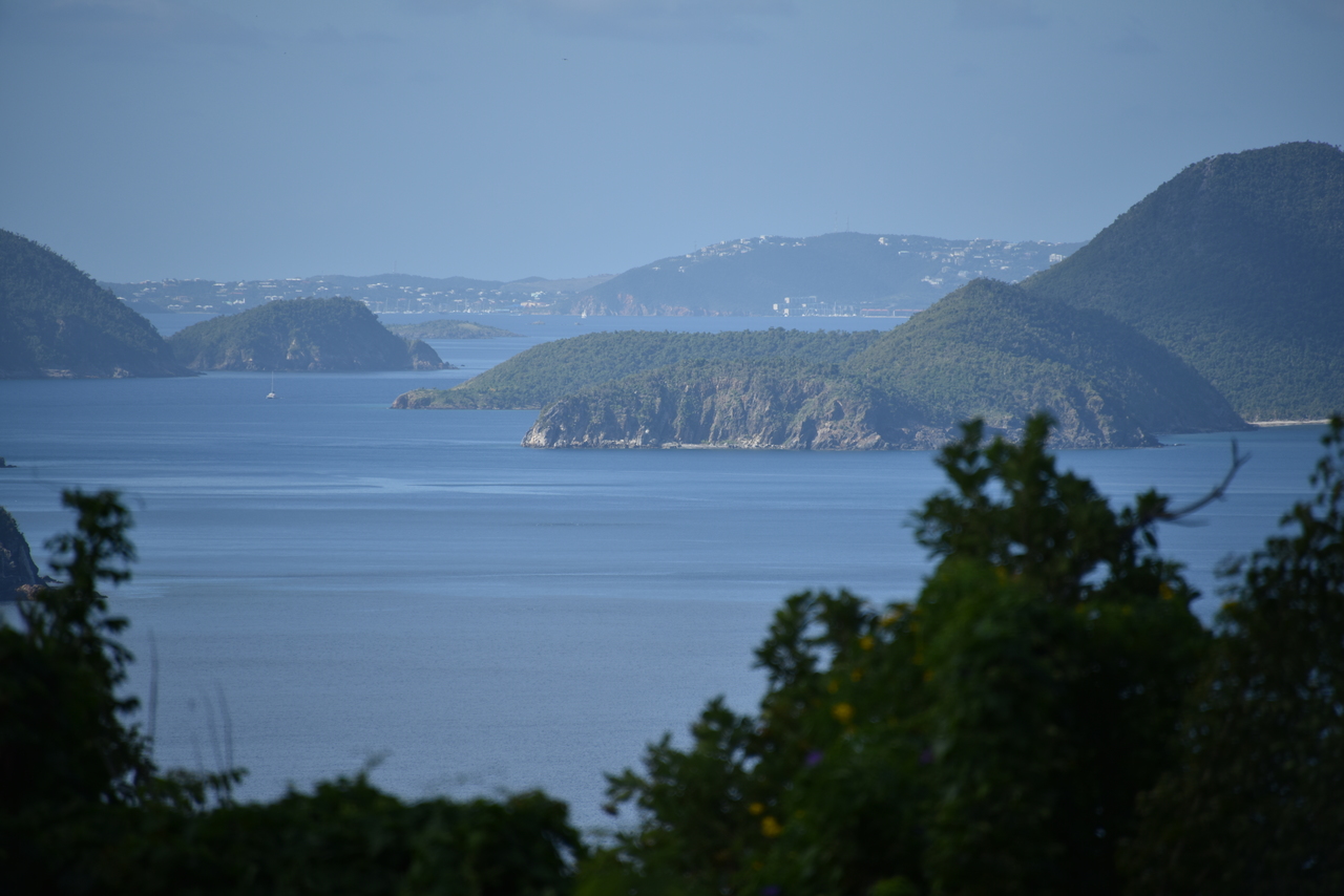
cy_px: 448
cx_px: 672
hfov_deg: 6.9
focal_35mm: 300
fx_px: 11202
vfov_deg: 4.6
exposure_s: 1/640
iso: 100
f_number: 6.3
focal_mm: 300
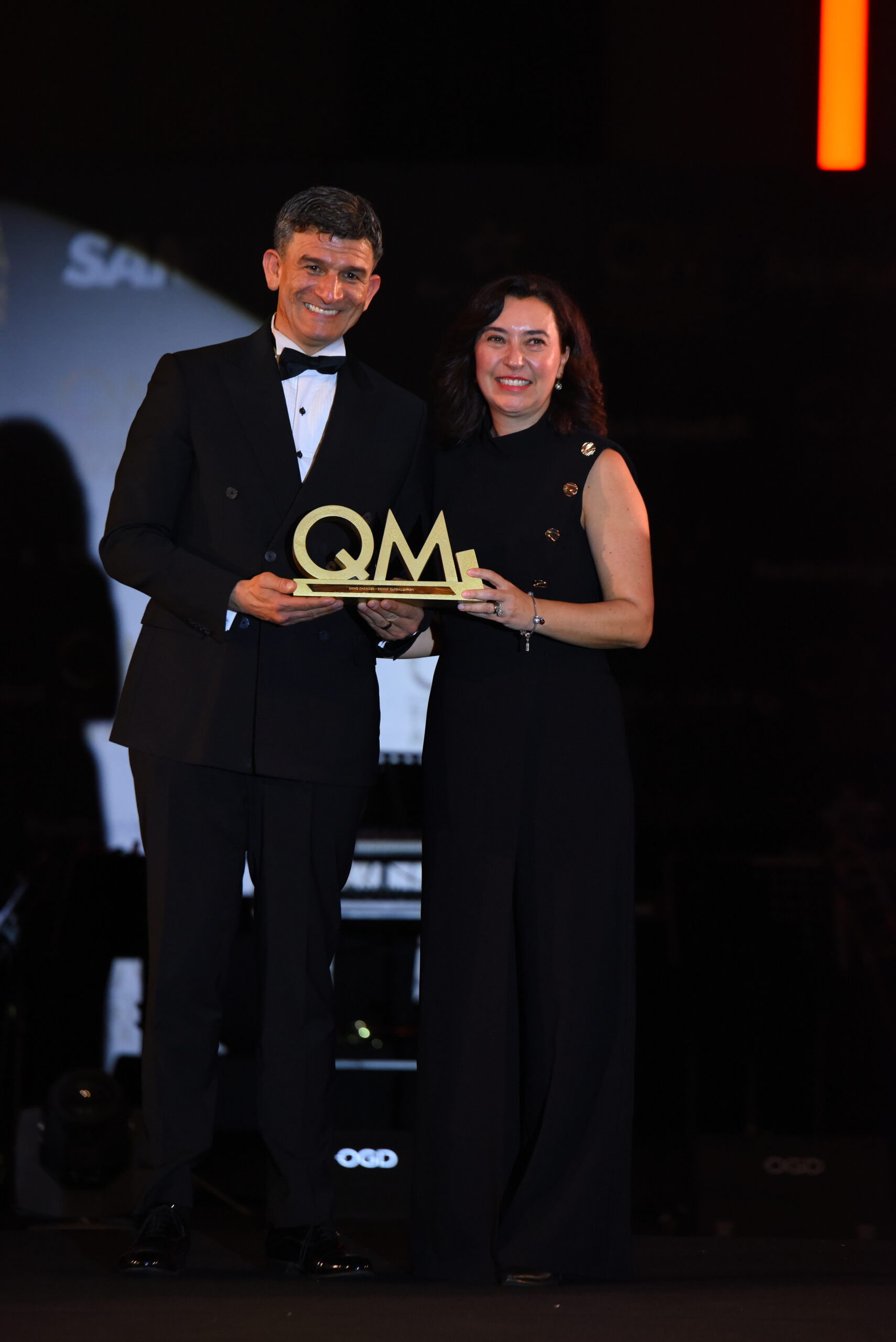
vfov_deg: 10.3
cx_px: 448
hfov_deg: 6.9
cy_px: 671
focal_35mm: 200
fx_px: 7459
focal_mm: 200
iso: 2500
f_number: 4
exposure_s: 1/400
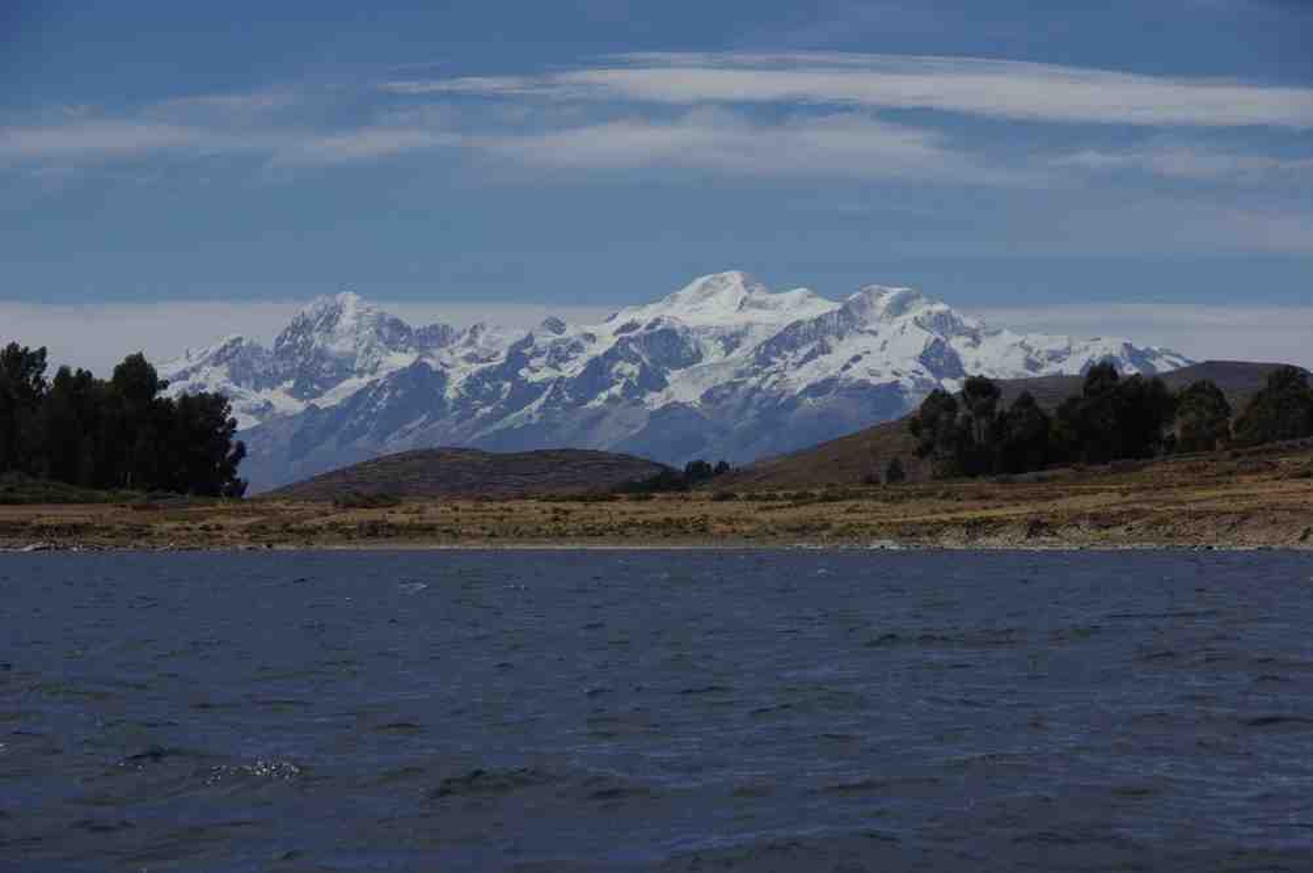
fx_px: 5065
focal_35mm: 139
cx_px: 656
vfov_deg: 9.8
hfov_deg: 14.8
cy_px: 436
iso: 100
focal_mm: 92.5
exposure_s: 1/350
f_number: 11
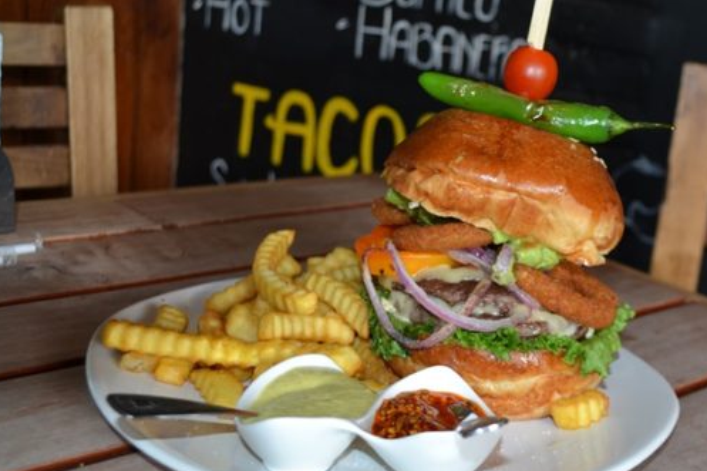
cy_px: 225
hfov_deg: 38.1
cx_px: 508
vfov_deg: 26.5
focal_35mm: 51
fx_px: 1001
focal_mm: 22
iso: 500
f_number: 4
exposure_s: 1/60
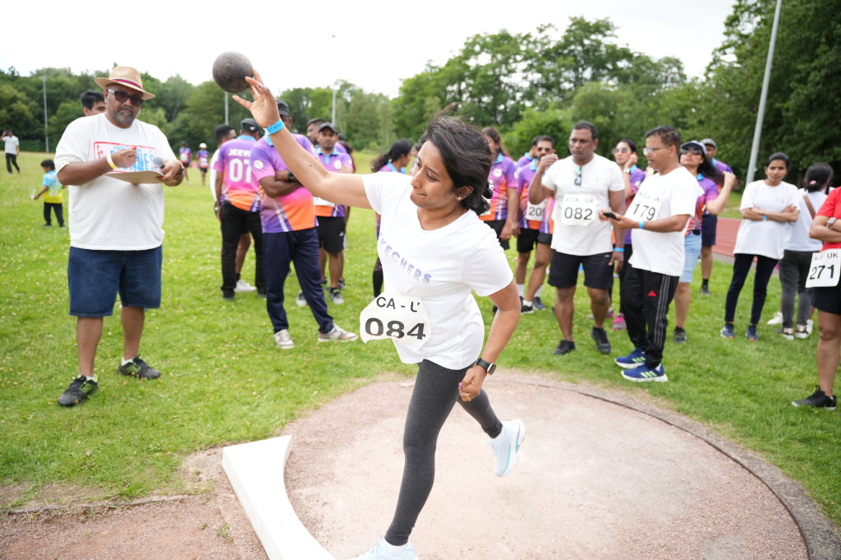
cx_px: 420
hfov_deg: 73.8
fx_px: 561
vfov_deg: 53.1
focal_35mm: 24
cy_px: 280
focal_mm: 24
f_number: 2.8
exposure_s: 1/800
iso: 250
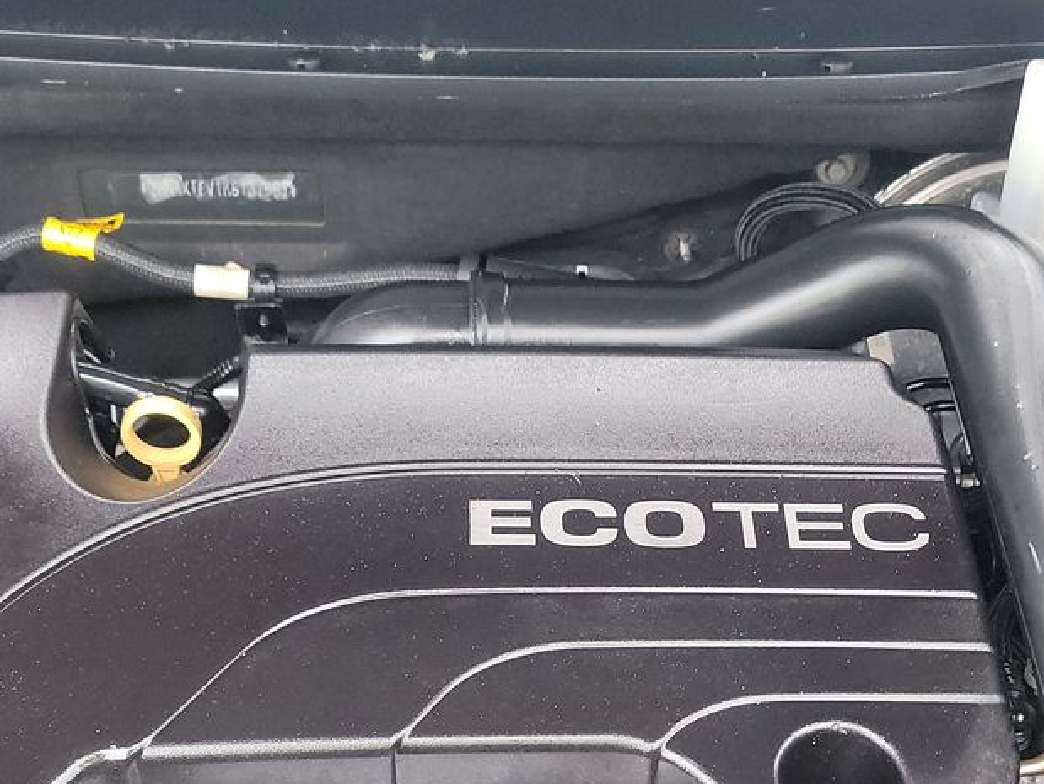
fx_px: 1871
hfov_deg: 31.2
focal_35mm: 62
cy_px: 642
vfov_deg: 23.3
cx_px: 580
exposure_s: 1/59
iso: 609
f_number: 1.8
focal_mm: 6.7
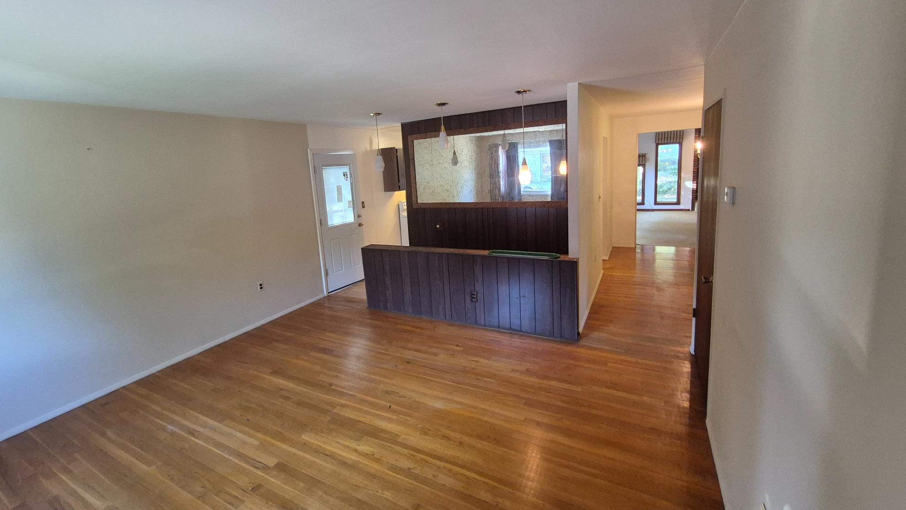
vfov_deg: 70.2
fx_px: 360
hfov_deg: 103.0
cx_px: 439
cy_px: 221
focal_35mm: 15
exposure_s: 1/60
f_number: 2.2
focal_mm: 1.74
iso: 500
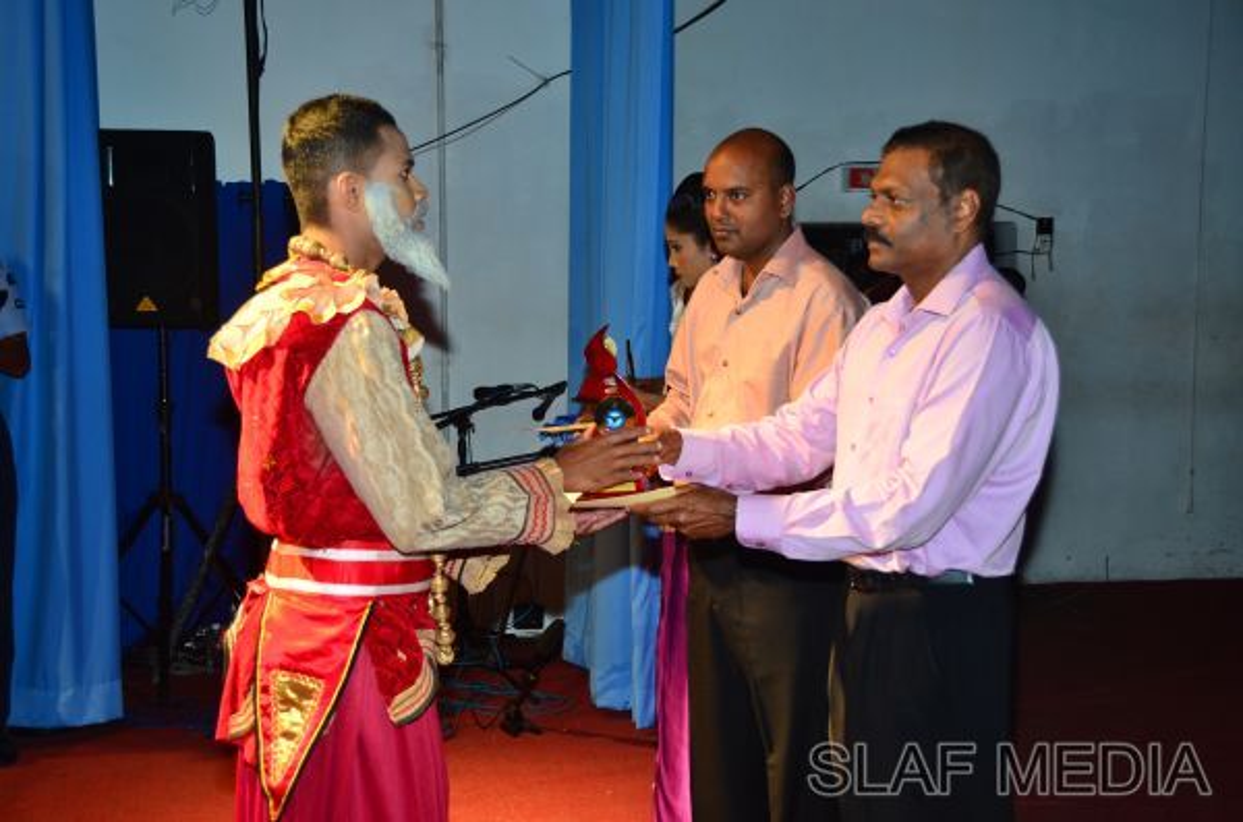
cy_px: 411
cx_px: 622
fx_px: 1808
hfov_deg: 37.9
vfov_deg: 25.6
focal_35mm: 52
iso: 400
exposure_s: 1/50
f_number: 5
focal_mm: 35
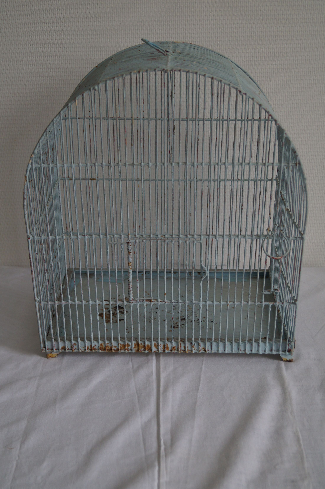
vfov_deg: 46.4
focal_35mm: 42
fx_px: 570
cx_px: 162
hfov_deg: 31.8
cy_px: 244
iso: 320
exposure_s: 1/60
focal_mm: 28
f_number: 4.5
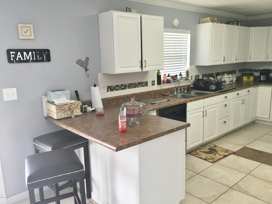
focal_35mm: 29
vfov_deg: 48.2
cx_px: 136
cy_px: 102
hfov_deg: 61.7
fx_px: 228
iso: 40
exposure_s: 1/30
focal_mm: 4.15
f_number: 2.2
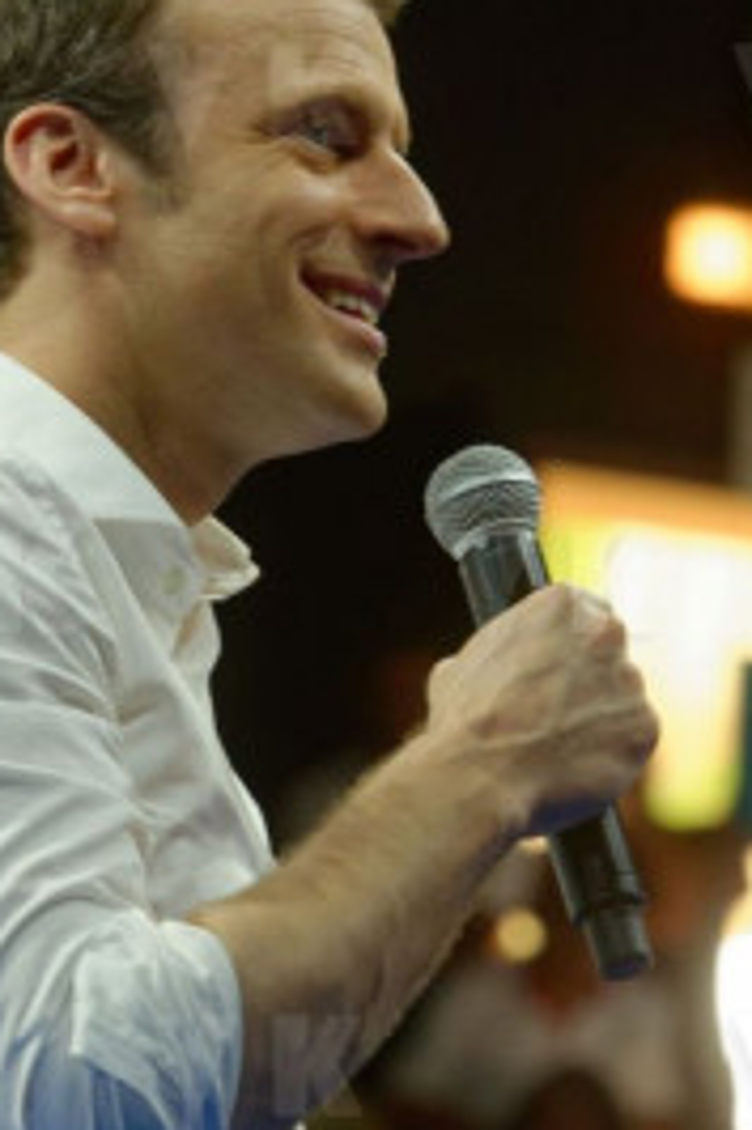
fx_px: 15905
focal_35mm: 507
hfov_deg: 2.7
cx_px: 253
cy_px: 680
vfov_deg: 4.1
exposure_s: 1/80
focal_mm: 150
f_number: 5.6
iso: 800
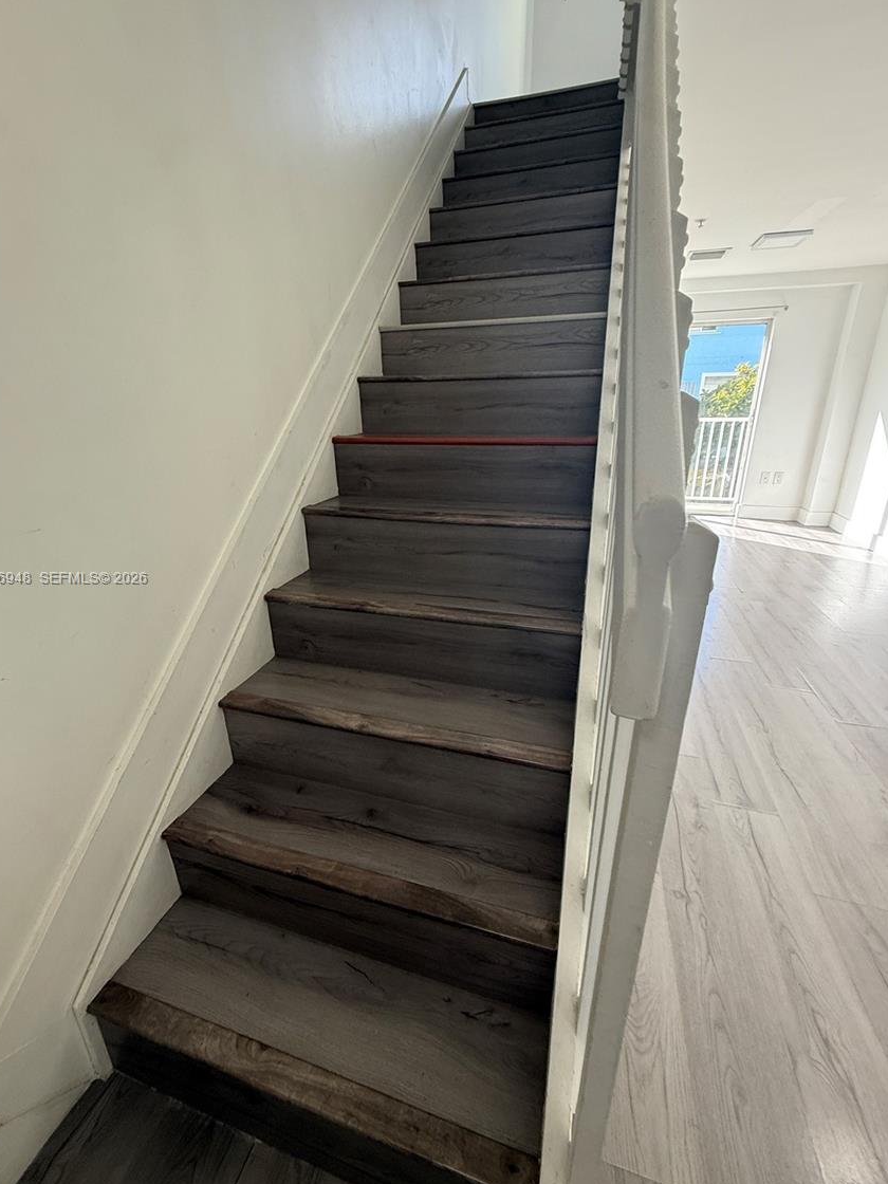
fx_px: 513
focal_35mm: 15
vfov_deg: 98.2
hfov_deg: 81.7
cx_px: 427
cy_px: 579
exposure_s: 1/120
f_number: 2.2
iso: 160
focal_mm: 2.22
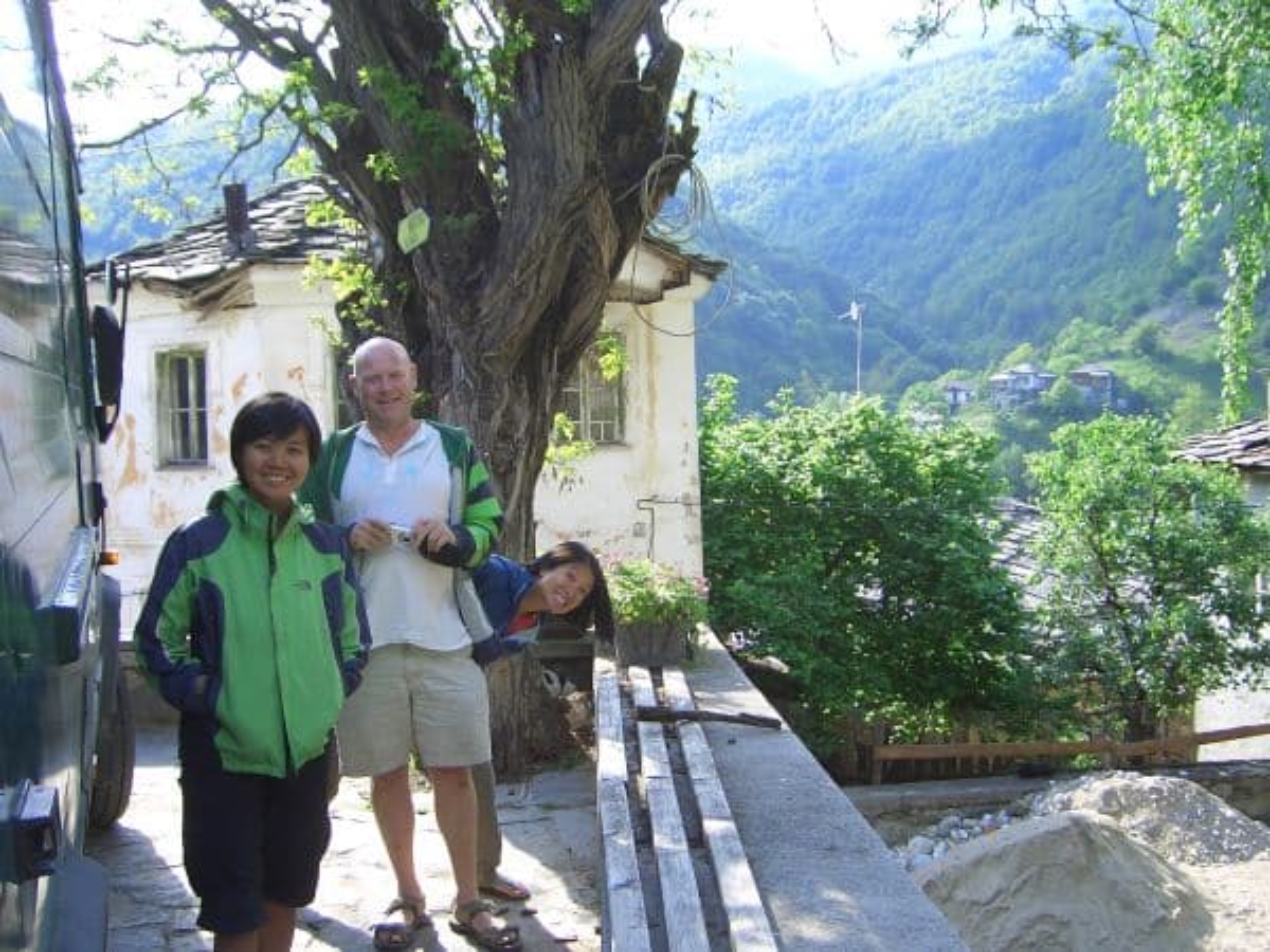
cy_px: 476
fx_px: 1431
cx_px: 635
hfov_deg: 47.9
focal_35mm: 39
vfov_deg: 36.8
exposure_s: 1/200
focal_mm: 8
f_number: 2.8
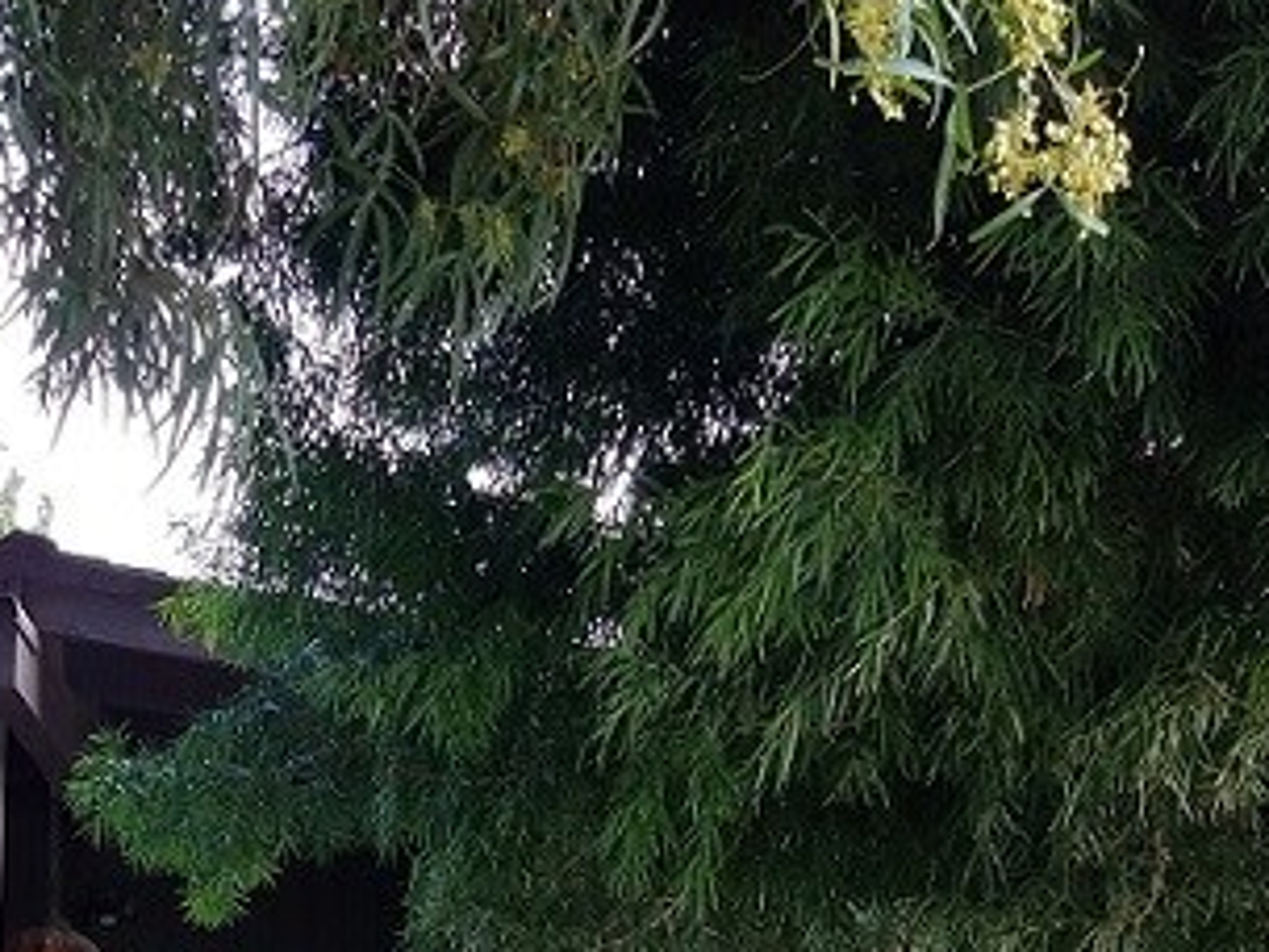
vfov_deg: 17.7
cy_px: 1294
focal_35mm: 77
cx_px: 190
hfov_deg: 24.8
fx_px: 2823
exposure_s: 1/142
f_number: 1.7
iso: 40
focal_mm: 4.2
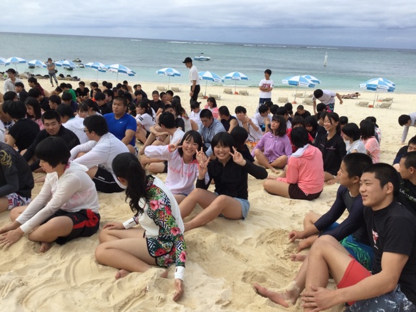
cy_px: 156
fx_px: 373
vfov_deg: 45.4
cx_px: 208
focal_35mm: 31
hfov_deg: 58.4
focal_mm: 3.3
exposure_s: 1/1116
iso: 25
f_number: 2.4
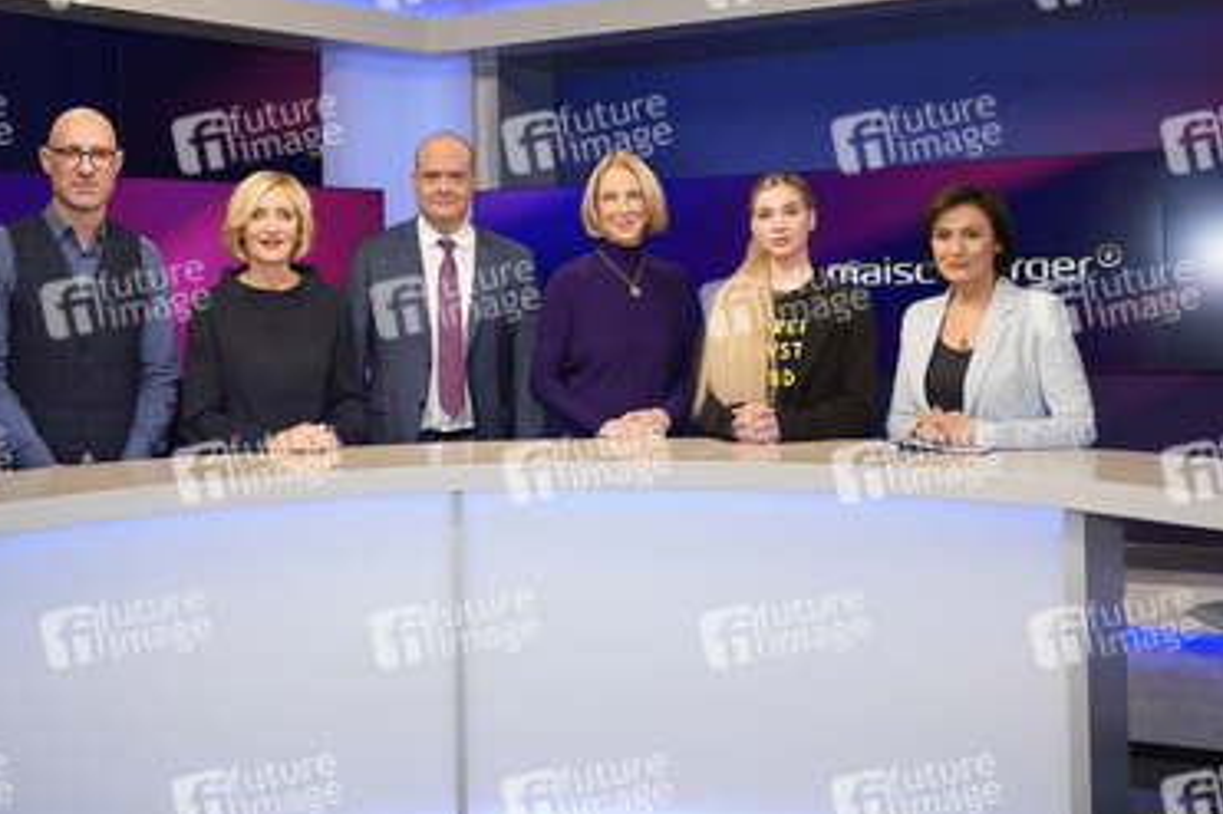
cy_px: 382
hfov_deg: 55.5
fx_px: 1154
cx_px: 499
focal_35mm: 34
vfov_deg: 38.8
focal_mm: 28
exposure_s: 1/160
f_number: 5
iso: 2000
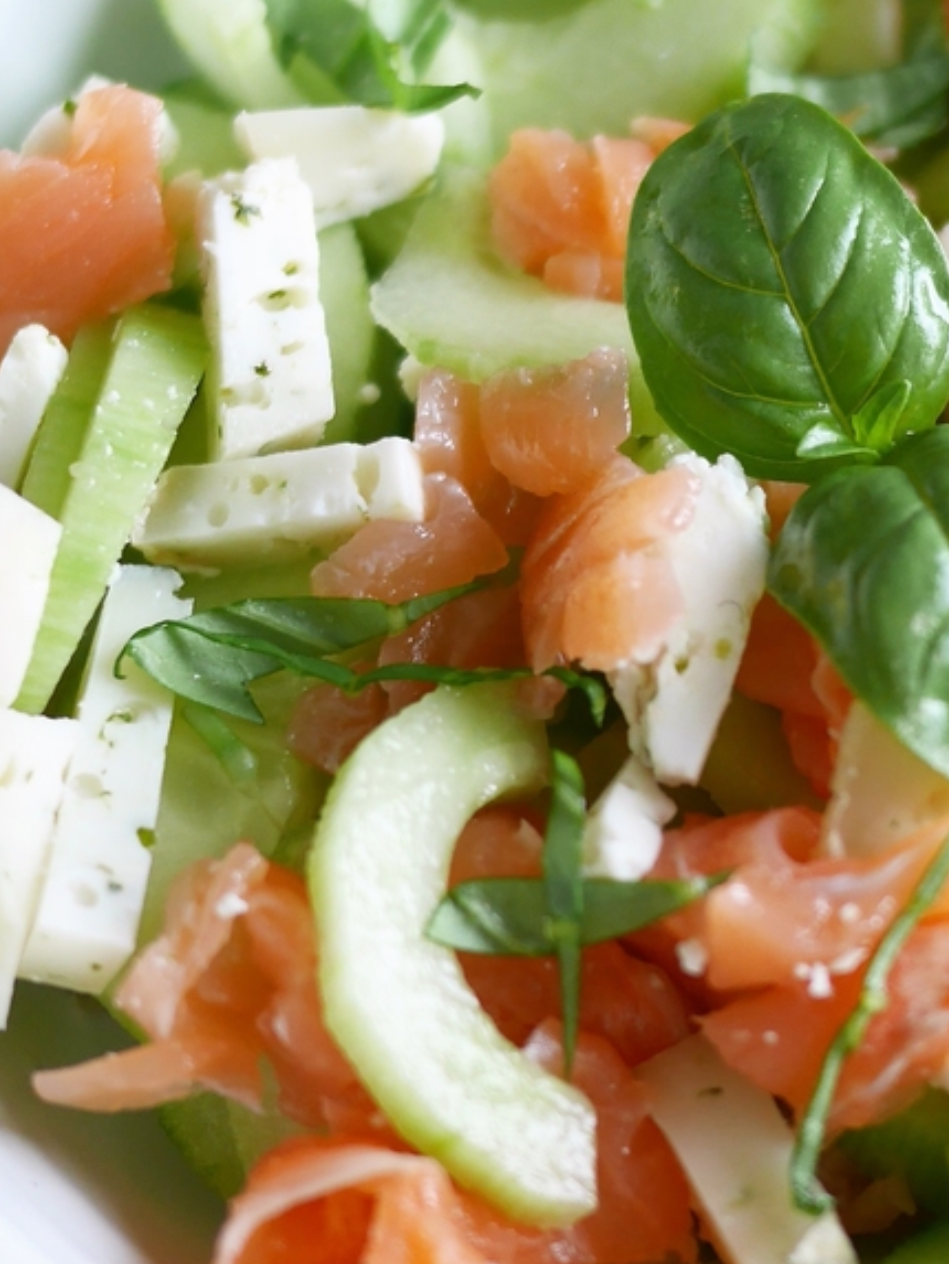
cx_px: 781
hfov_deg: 15.8
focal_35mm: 93
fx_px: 3398
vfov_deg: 21.1
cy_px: 499
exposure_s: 1/60
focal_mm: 20
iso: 400
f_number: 1.7
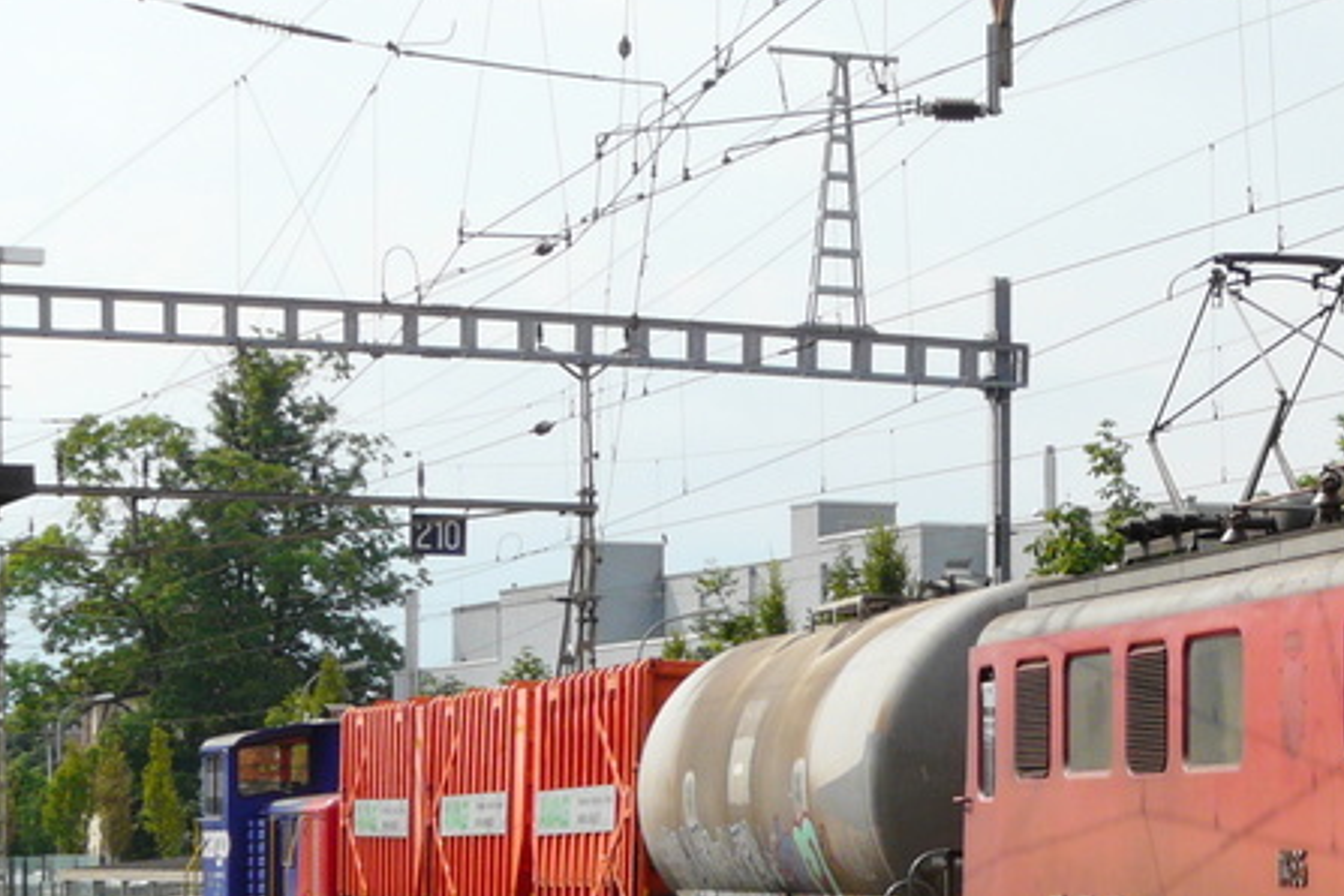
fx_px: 5040
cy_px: 842
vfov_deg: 10.1
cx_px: 1443
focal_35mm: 135
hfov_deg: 14.9
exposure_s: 1/500
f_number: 5.6
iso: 100
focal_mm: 9.5
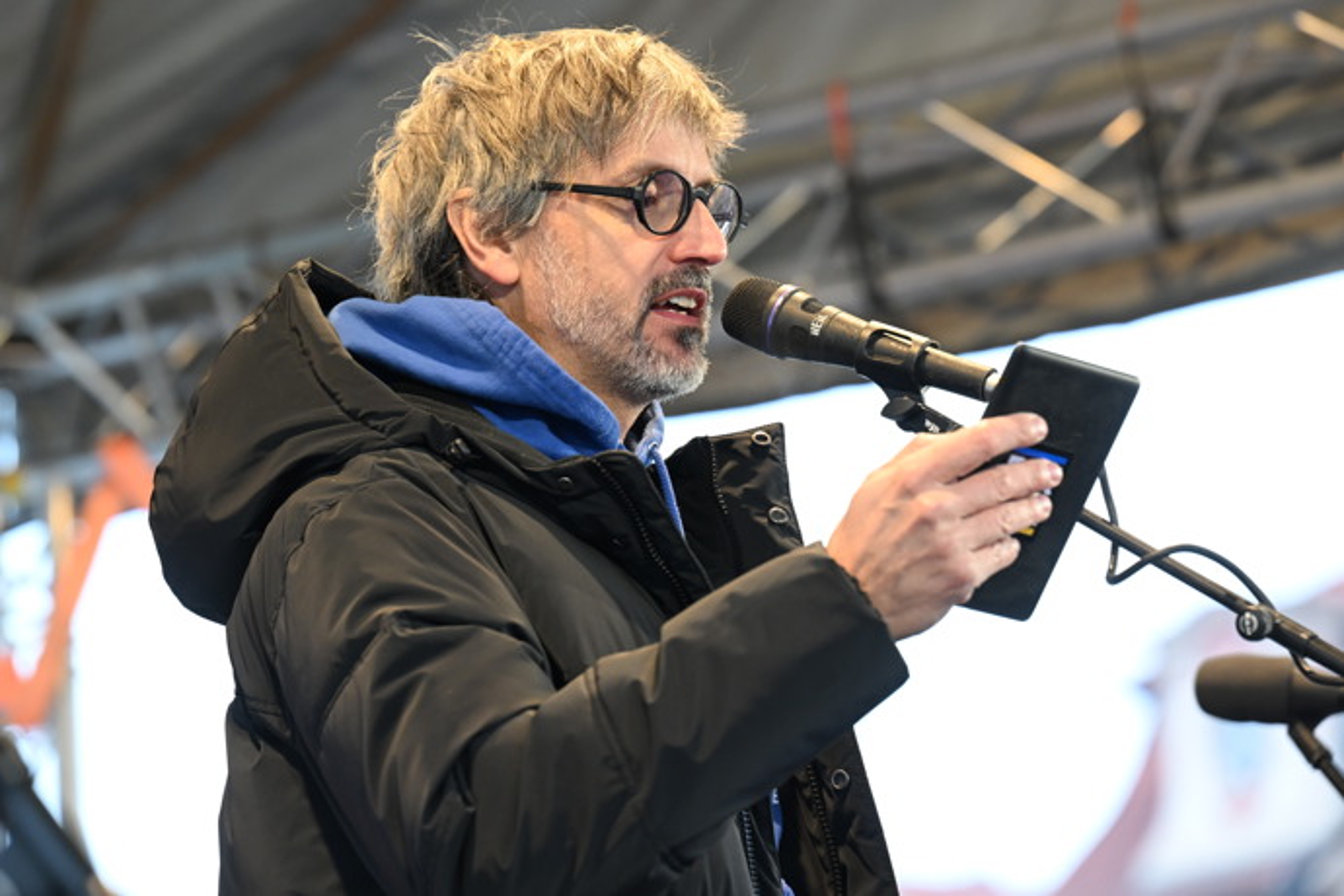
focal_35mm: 150
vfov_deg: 9.1
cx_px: 672
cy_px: 448
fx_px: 5600
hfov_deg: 13.7
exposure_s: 1/125
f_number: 4.5
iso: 1600
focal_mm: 150
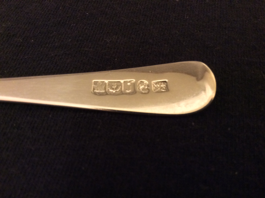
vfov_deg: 44.1
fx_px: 245
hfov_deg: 56.9
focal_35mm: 32
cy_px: 99
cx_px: 132
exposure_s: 1/15
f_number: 2.4
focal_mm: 3.3
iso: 320
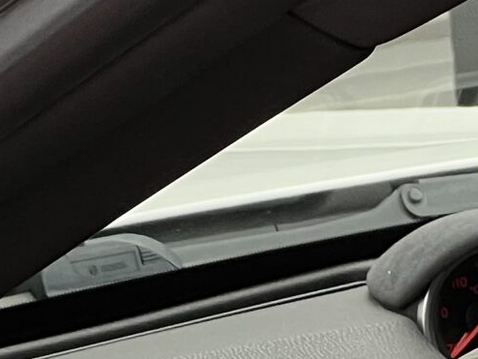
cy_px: 876
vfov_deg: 3.7
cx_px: 769
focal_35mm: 399
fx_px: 5512
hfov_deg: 4.9
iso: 100
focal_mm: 9
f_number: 2.8
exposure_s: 1/99
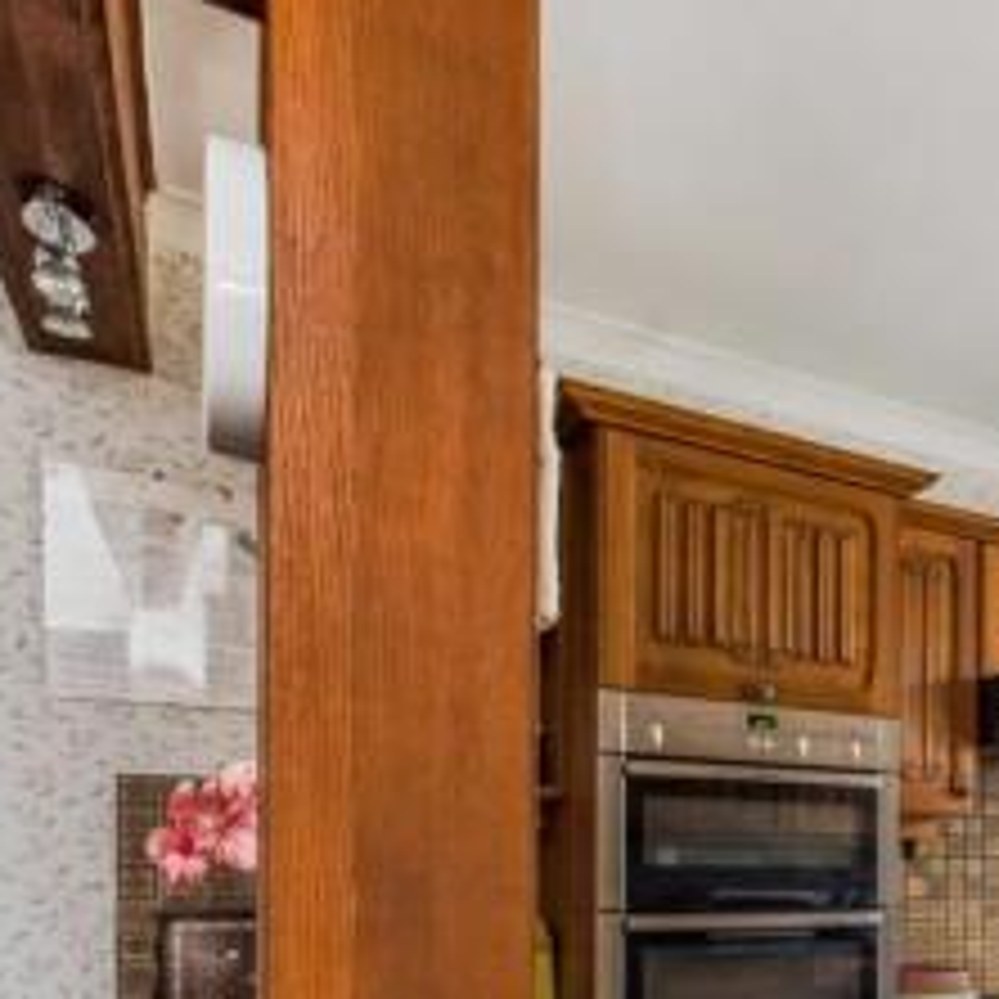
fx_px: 1143
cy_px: 803
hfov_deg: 35.4
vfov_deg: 44.8
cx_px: 1242
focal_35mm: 35
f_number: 9
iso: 320
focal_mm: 14
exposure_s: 1/6
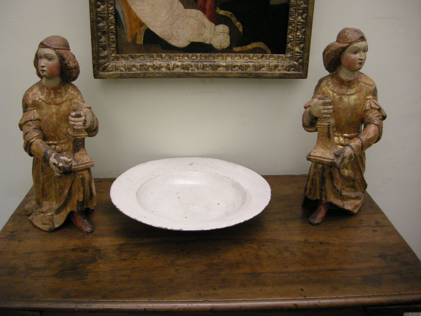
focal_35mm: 36
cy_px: 158
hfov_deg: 51.4
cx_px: 210
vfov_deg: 39.7
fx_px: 438
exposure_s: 1/20.4
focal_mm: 7.5
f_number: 2.7
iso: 400
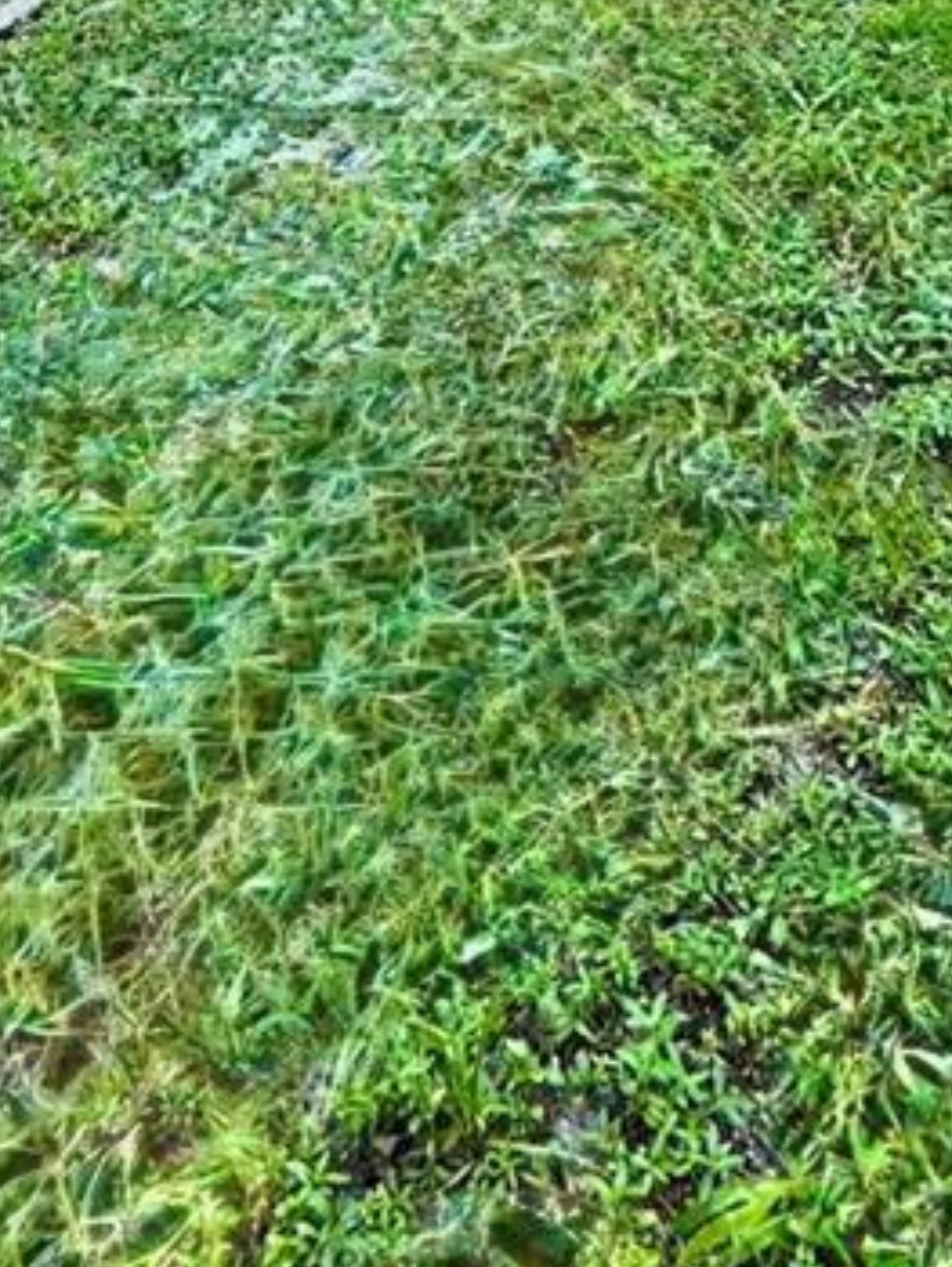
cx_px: 438
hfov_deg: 30.3
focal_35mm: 48
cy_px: -532
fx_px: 1758
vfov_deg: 28.8
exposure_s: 1/99
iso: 50
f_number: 2.2
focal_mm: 2.22
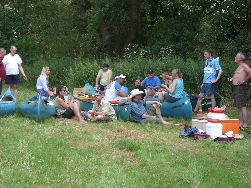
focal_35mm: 98
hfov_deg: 20.0
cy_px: 94
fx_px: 710
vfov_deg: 15.1
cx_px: 126
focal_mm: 16.4
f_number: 3.5
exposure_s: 1/201
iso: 50
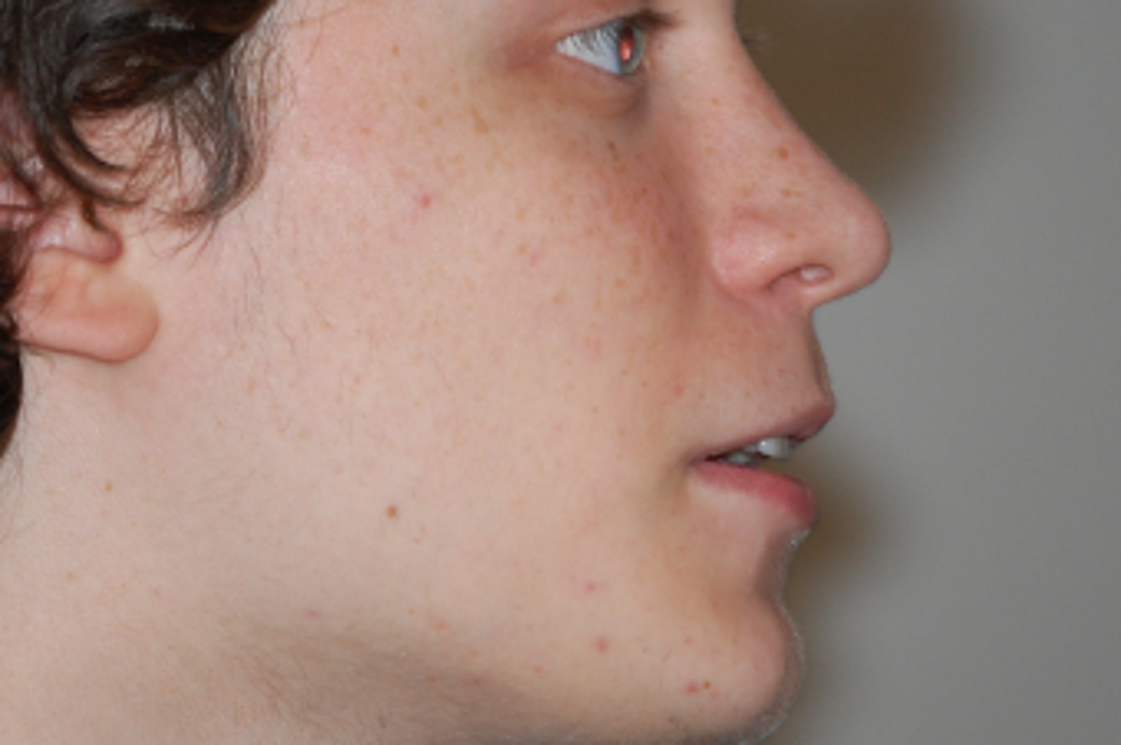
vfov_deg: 3.4
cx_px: 425
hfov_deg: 5.1
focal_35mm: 408
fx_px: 12695
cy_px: 310
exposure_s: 1/60
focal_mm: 125
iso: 400
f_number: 5
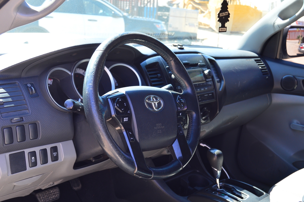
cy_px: 101
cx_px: 152
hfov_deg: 43.6
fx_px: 380
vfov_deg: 29.8
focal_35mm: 45
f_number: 7.1
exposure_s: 1/50
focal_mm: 30
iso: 200
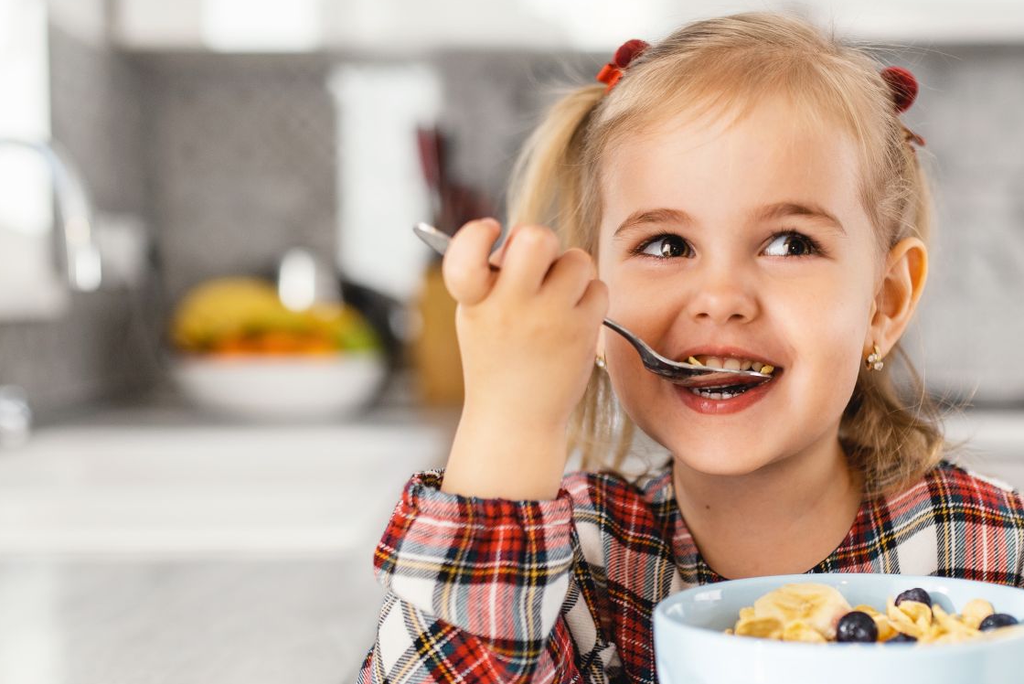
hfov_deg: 33.1
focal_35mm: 60
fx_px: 1707
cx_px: 681
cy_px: 413
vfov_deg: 22.6
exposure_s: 1/60
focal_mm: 35
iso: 125
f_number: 2
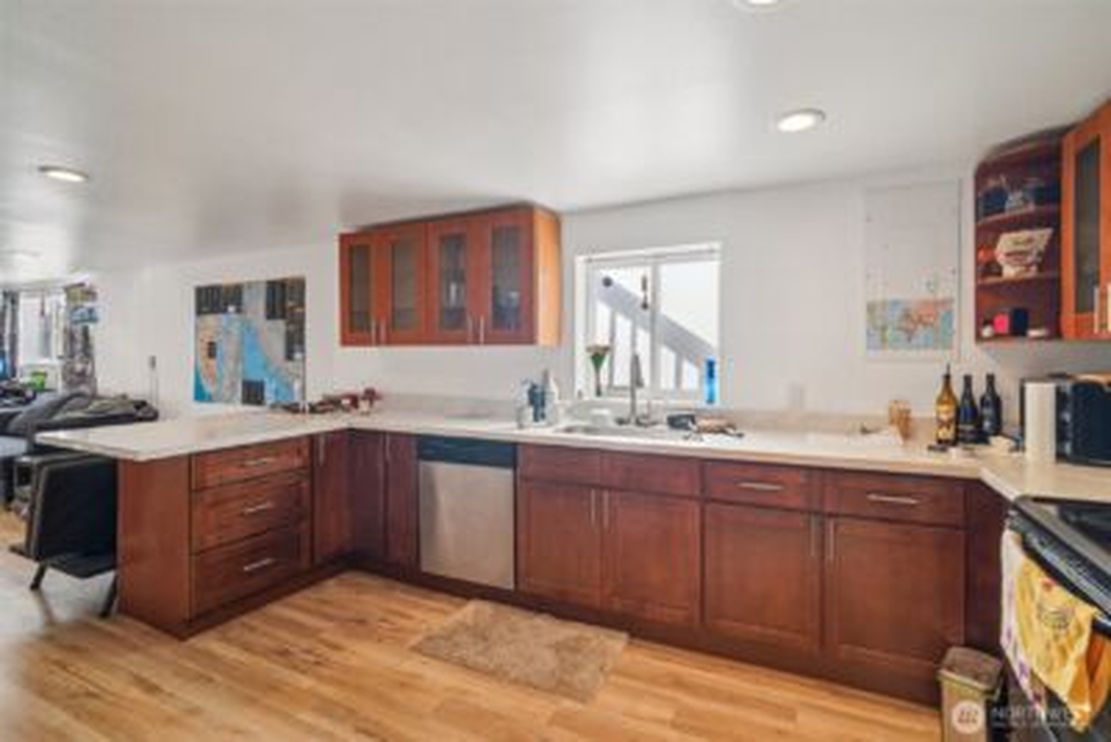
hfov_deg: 96.7
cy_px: 371
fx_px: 494
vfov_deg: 73.8
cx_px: 556
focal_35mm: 16
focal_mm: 16
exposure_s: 1/100
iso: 1600
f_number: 8
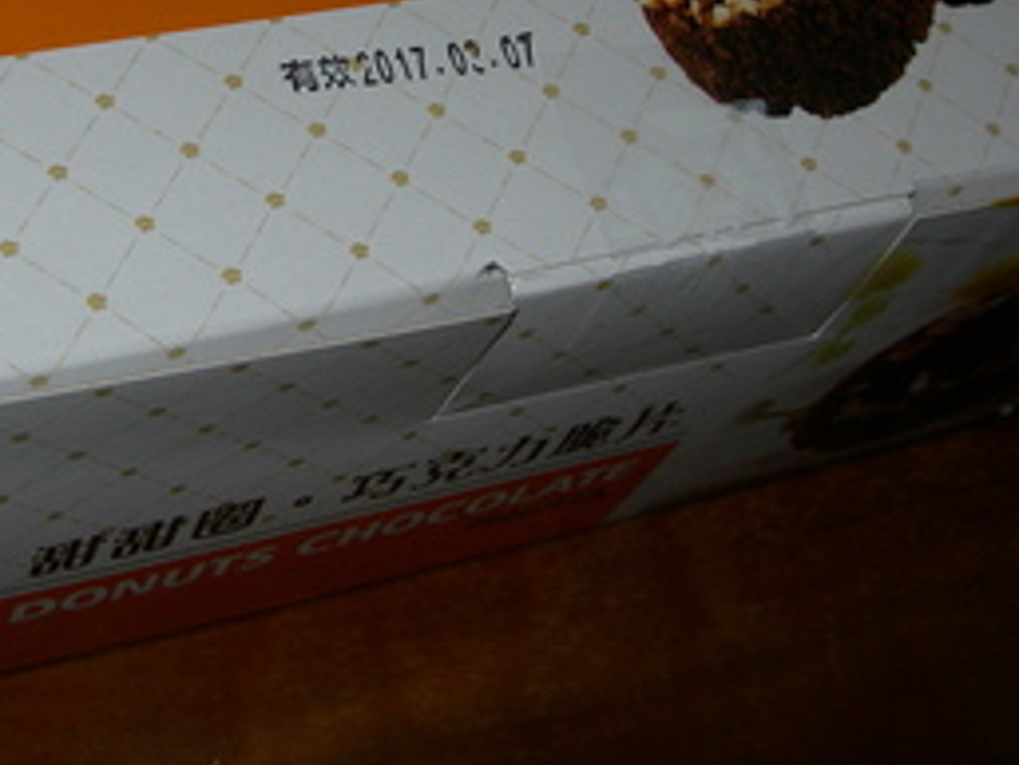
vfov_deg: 19.7
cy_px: 149
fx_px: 2179
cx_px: 333
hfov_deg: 26.2
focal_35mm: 74
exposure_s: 1/60.1
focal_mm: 7.8
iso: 50
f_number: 4.8
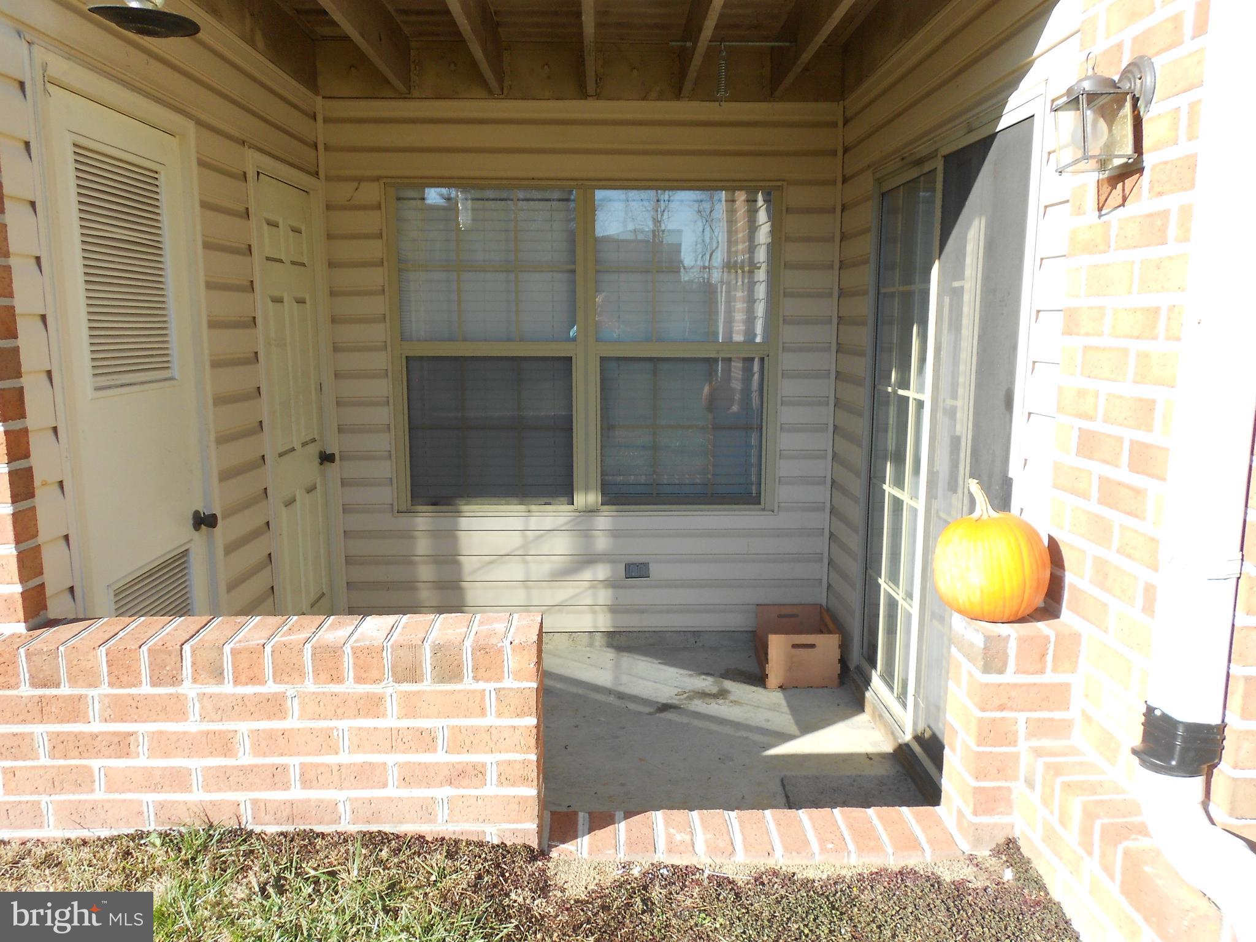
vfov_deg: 53.1
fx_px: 943
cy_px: 471
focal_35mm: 26
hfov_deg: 67.3
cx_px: 628
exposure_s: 1/320
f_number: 3.2
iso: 80
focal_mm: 4.6
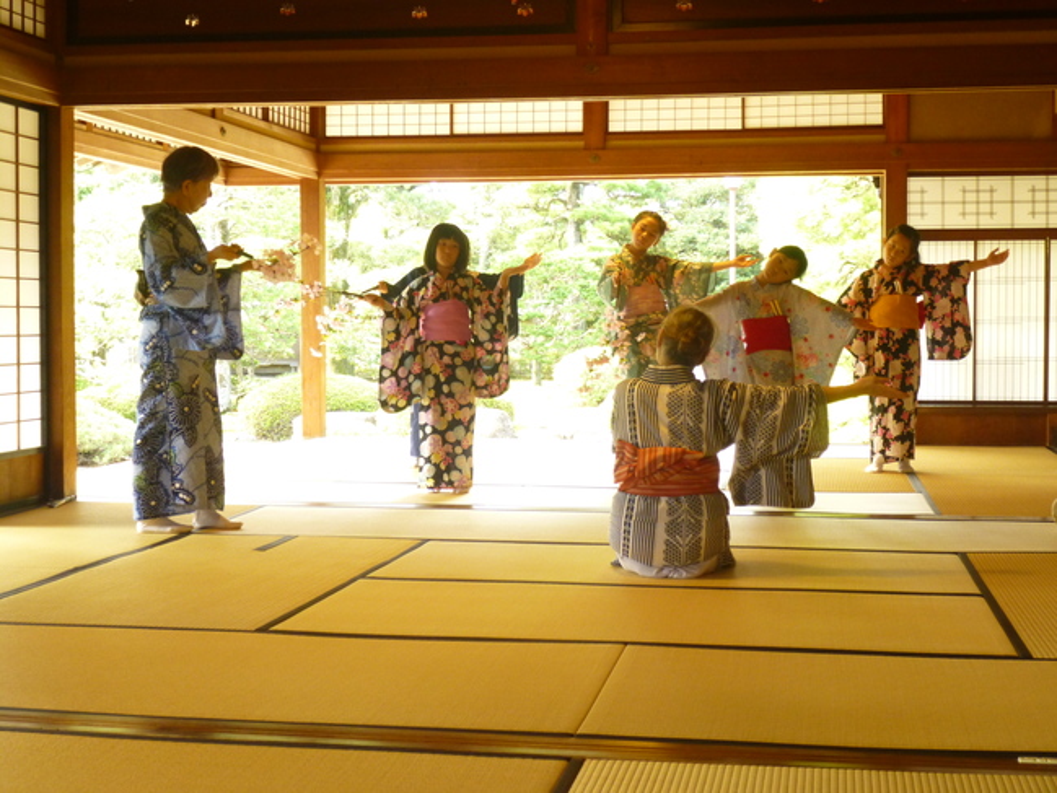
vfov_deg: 28.0
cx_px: 528
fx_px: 1588
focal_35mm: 52
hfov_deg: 36.8
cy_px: 396
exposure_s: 1/30
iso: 400
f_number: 4.1
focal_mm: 9.2
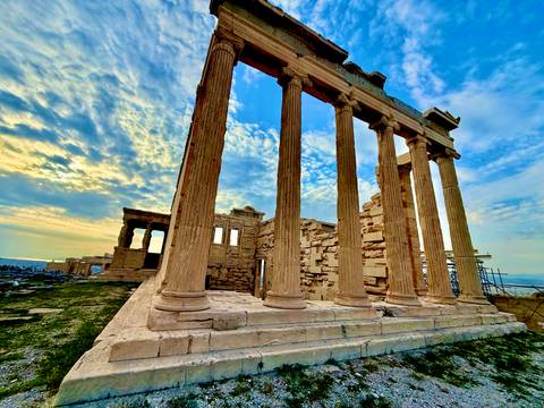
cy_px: 204
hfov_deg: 102.1
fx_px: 220
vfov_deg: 85.7
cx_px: 272
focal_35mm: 14
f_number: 2.2
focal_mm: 2.22
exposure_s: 1/1339
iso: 50
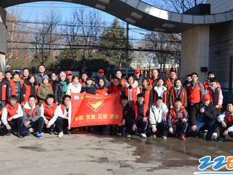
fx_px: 294
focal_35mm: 44
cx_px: 94
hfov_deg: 43.0
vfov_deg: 33.0
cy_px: 77
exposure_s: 1/250
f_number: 8
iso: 110
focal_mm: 21
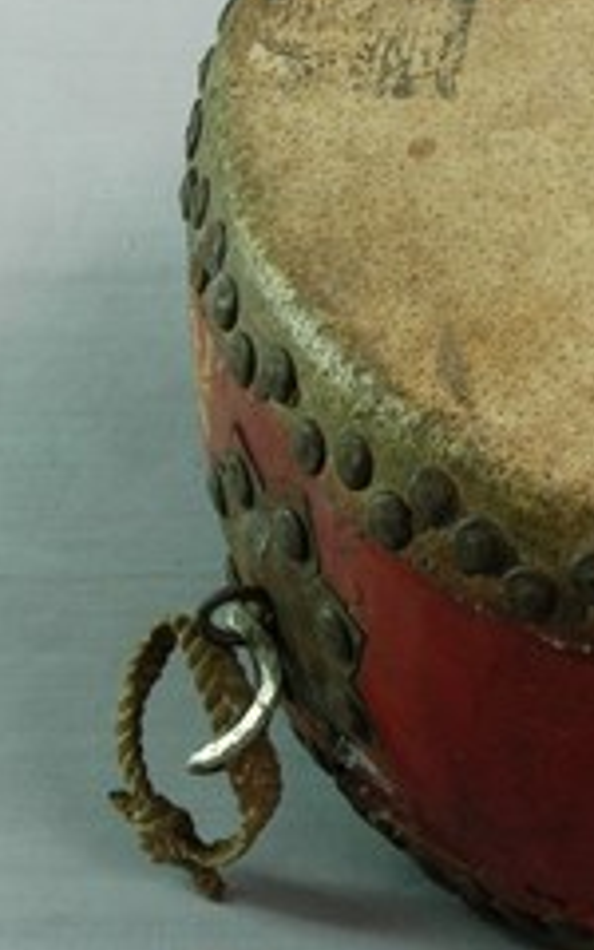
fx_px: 3273
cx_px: 974
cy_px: 338
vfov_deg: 16.5
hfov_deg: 9.9
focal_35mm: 126
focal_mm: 31
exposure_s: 1/13
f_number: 8
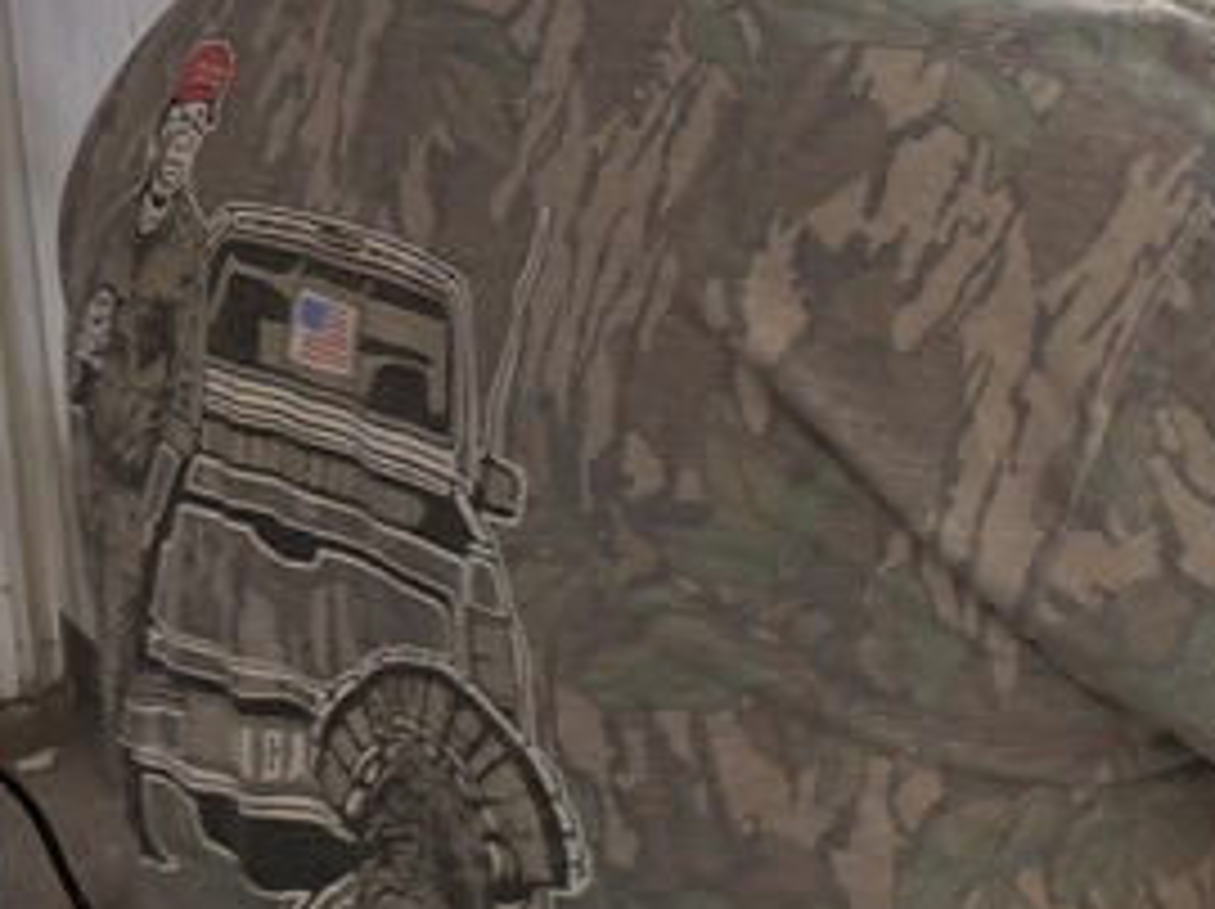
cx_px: 2056
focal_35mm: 89
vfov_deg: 15.5
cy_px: -374
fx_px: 3121
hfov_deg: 18.3
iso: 125
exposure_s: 1/51
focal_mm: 6.76
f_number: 1.78
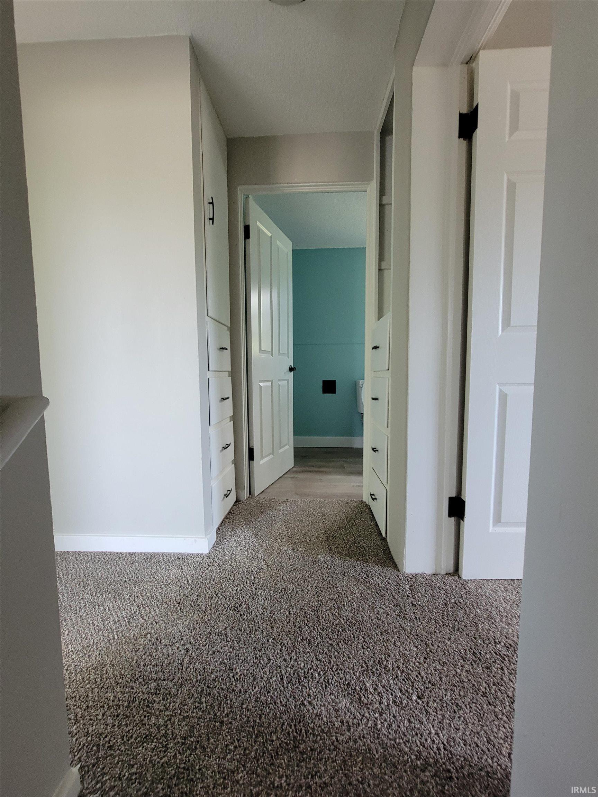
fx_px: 299
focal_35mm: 13
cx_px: 299
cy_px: 398
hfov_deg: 89.9
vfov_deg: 106.2
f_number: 2.2
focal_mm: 2.2
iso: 320
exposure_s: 1/60
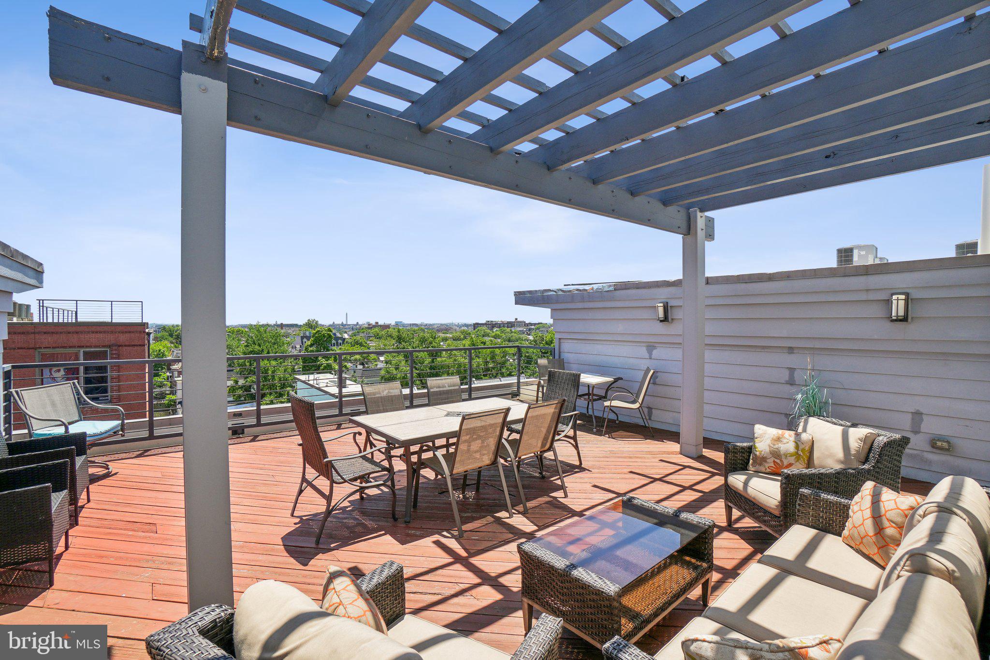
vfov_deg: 77.3
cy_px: 330
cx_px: 495
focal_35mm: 15
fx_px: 412
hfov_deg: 100.4
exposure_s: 1/250
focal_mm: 10
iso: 100
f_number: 8
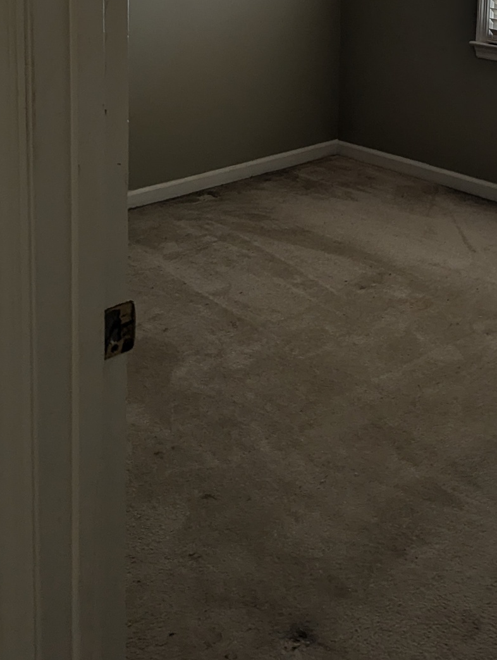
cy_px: 39
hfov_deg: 27.2
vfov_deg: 33.7
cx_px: 377
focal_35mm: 53
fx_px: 1012
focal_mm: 6.81
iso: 100
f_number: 1.85
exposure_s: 1/23.8
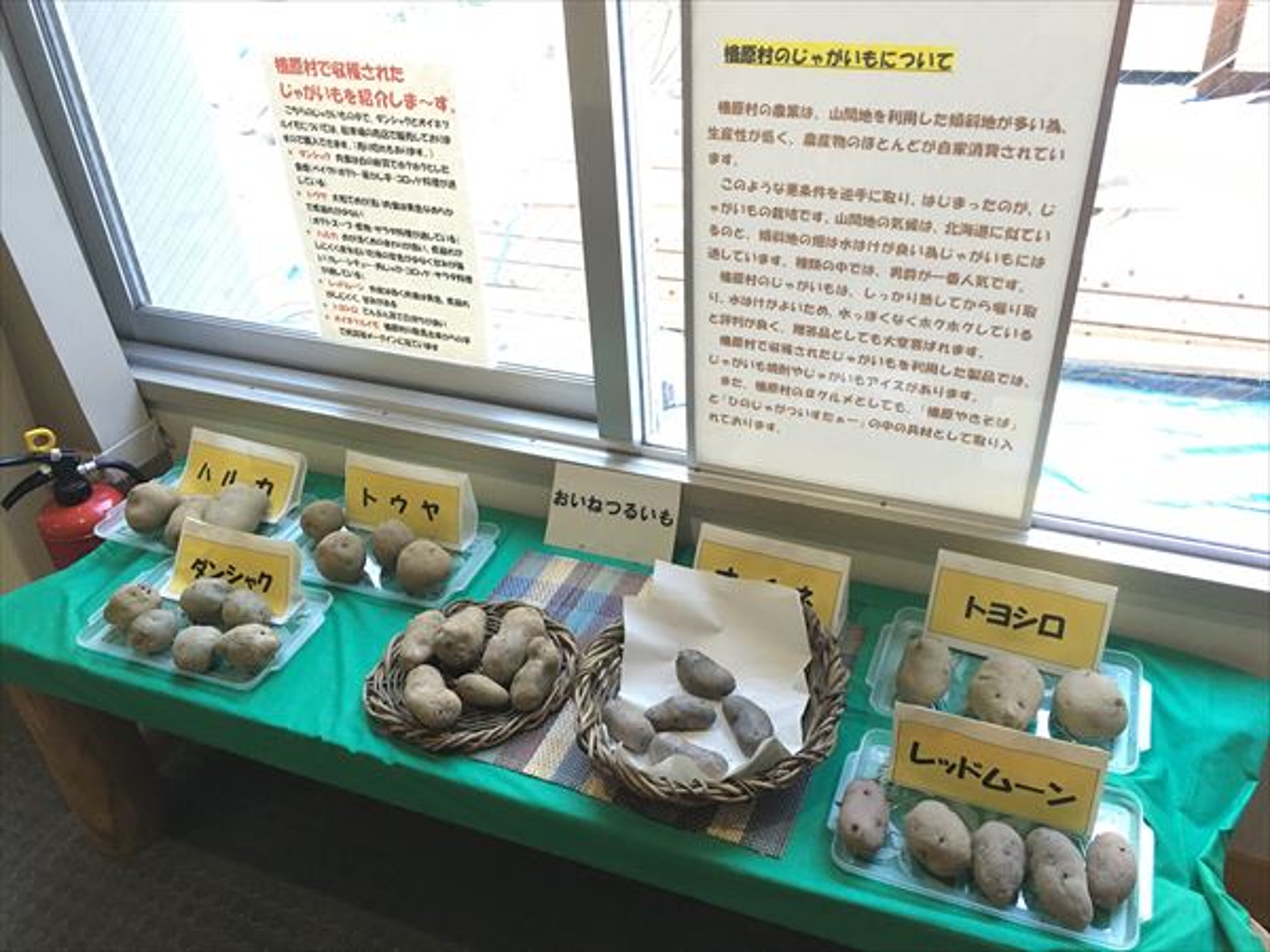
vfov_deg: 48.2
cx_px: 635
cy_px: 476
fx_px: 1064
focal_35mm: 29
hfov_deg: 61.7
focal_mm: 4.15
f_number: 2.2
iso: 125
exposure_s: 1/30
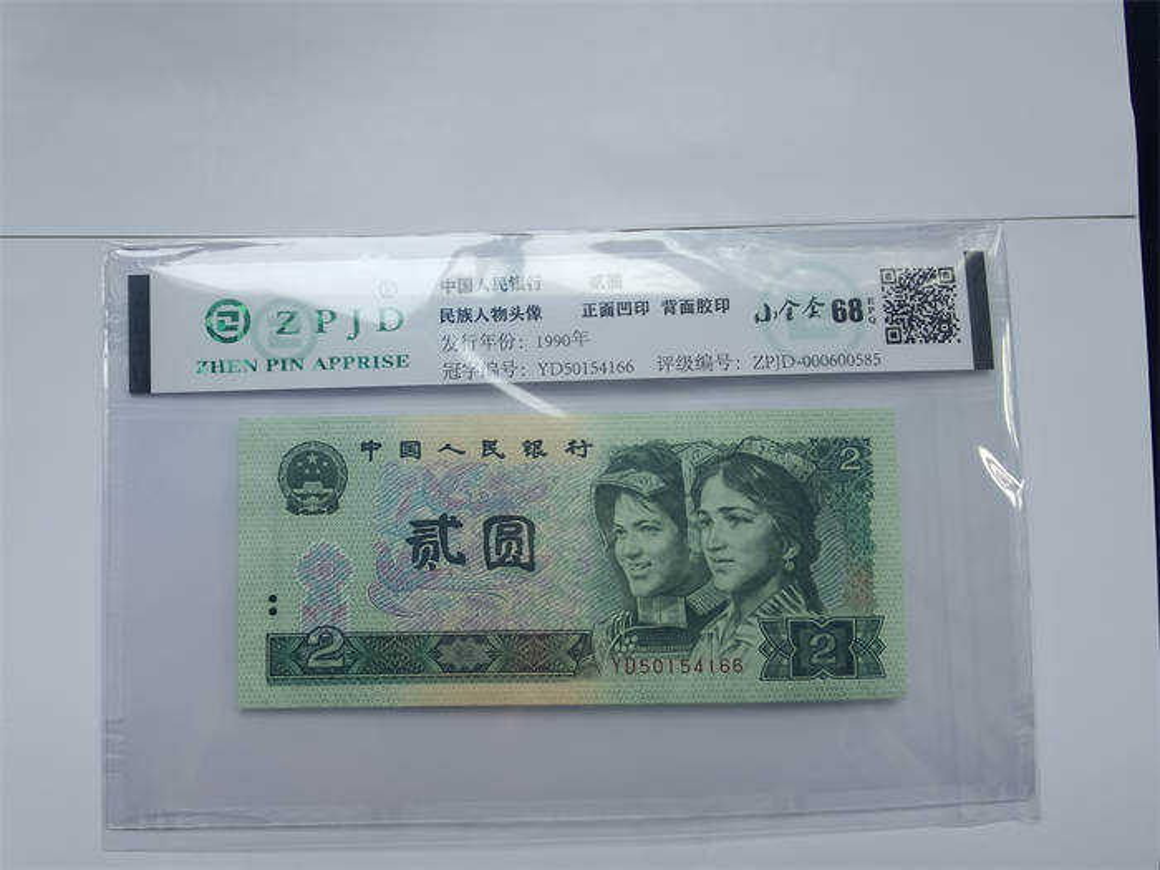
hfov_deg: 65.3
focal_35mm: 27
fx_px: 905
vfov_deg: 51.4
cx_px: 580
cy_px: 435
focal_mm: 2.26
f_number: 2.2
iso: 100
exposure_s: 1/50
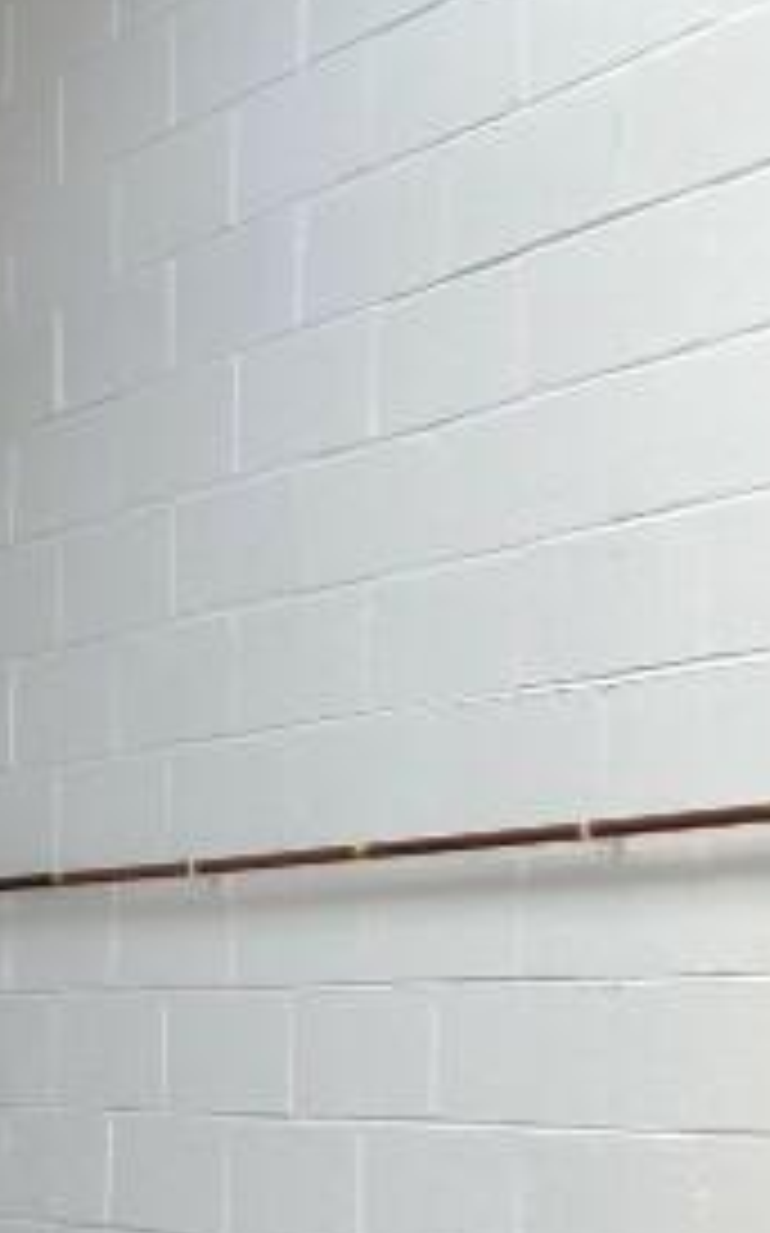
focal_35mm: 111
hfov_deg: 9.6
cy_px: 1192
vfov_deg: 18.4
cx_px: -1409
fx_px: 3731
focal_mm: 3.99
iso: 20
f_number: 1.8
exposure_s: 1/165
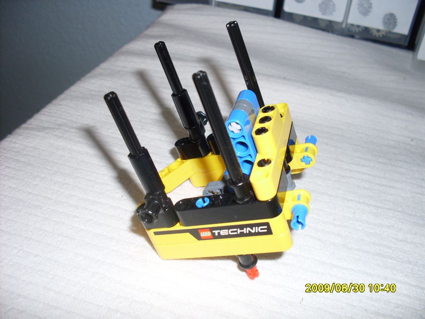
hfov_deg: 49.0
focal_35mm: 38
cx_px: 212
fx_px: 467
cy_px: 160
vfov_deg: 37.7
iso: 100
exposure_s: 1/45
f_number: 2.8
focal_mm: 6.3
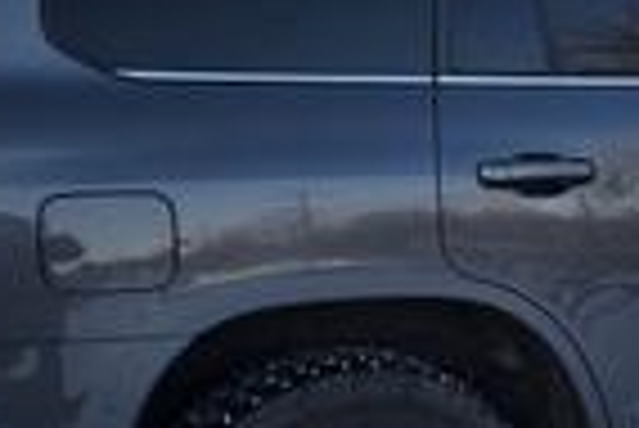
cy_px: 234
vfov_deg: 16.1
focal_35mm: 85
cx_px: 639
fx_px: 1510
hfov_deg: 22.9
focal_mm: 6.3
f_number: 1.7
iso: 32
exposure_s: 1/359
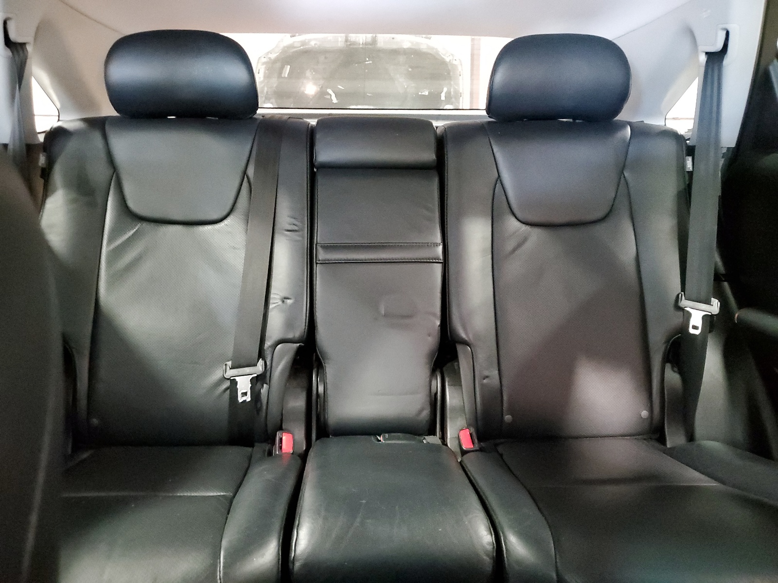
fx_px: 584
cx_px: 389
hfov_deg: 67.3
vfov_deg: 53.1
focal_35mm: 26
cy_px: 292
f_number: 1.5
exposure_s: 1/8
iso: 982
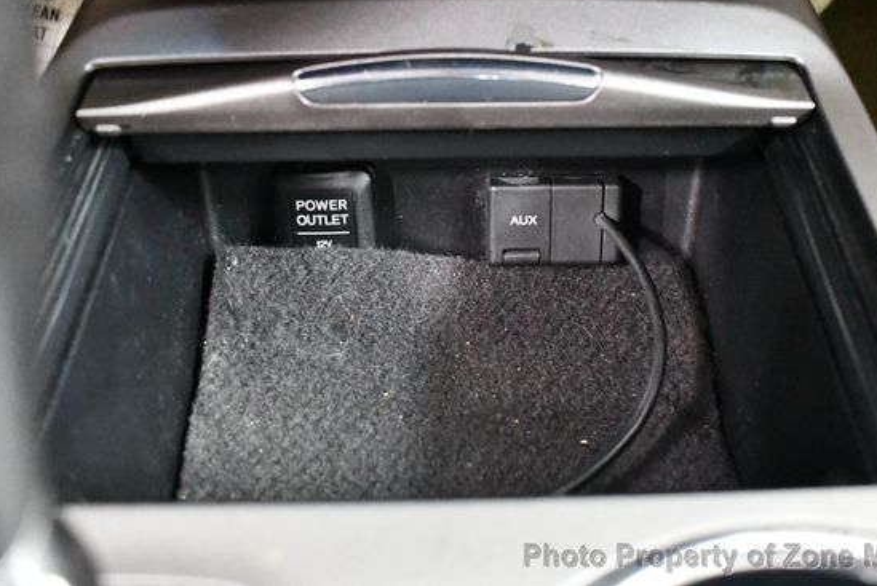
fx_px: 1024
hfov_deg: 46.2
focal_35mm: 42
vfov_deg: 31.9
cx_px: 505
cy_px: 246
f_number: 3.5
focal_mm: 18
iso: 12800
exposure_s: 1/40
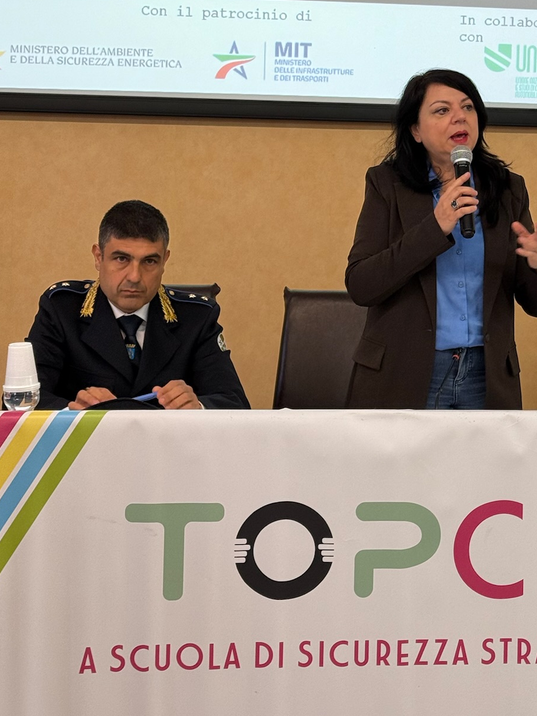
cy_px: 190
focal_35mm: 81
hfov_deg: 18.0
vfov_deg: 23.9
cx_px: 440
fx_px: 1676
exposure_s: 1/50
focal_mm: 6.76
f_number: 1.78
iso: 64
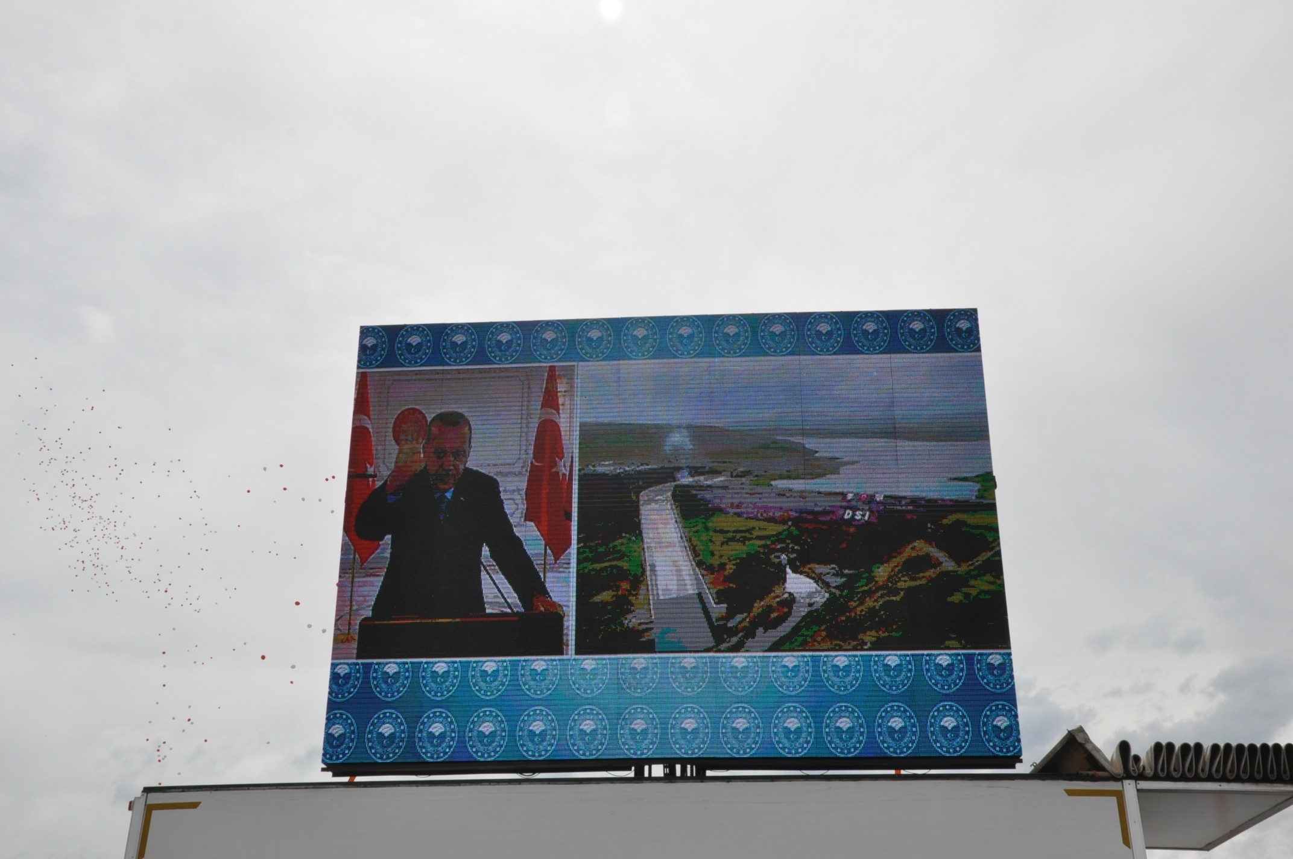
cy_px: 430
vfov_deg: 31.8
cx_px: 646
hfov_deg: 46.4
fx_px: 1507
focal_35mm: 42
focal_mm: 28
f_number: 16
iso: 1000
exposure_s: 1/1000
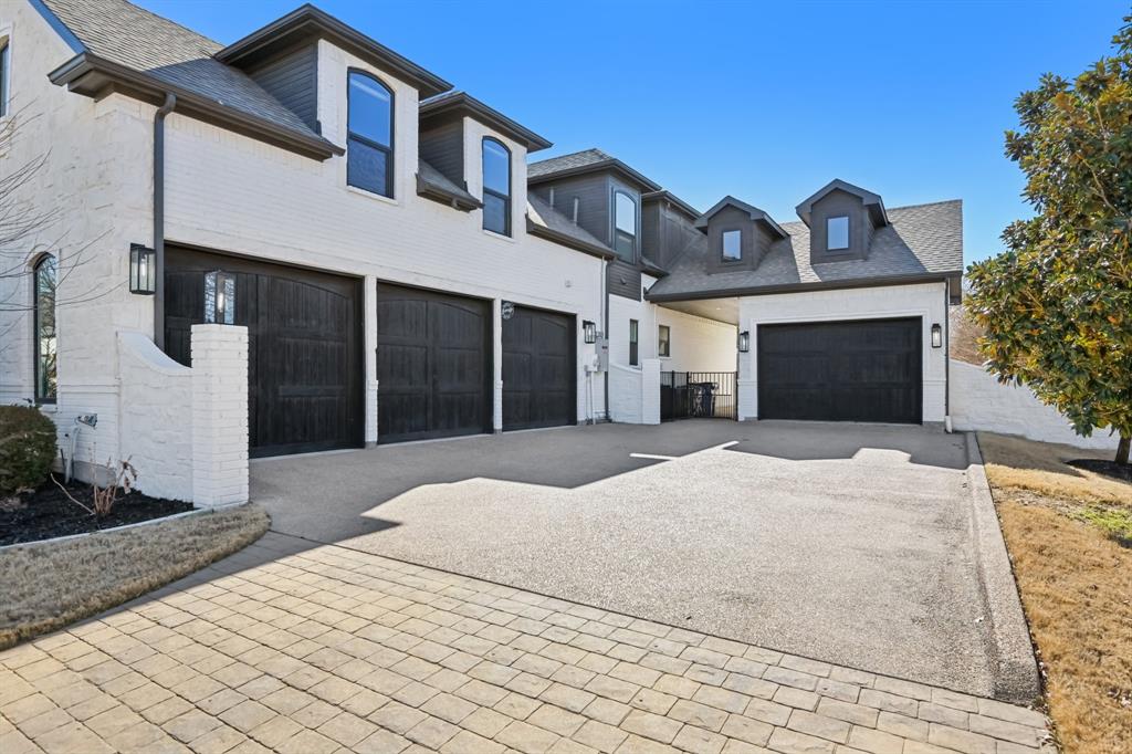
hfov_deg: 86.9
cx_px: 566
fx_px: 597
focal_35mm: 19
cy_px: 377
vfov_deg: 64.5
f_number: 8
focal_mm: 19
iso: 400
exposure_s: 1/800
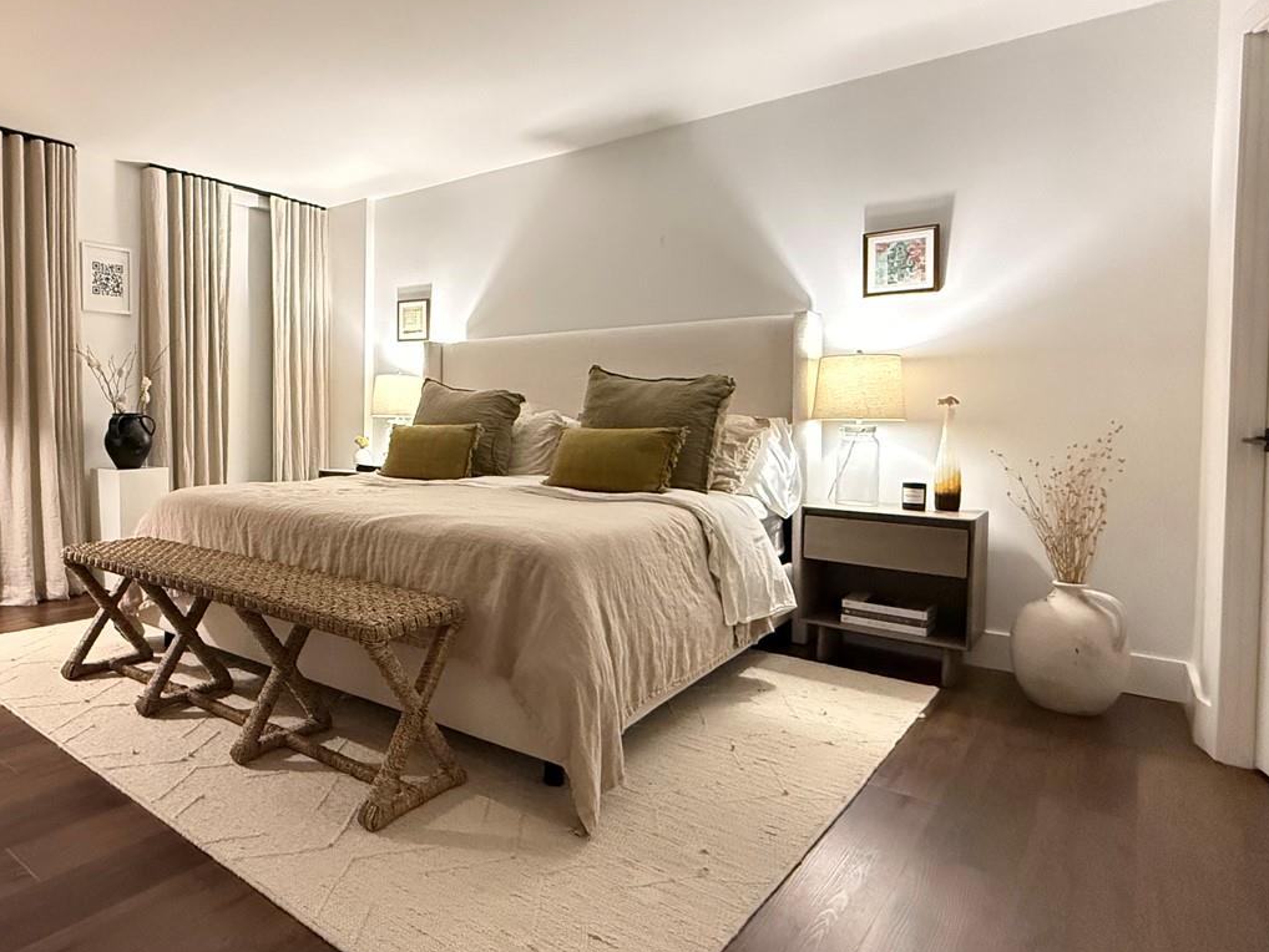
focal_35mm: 22
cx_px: 389
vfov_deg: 61.0
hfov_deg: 73.2
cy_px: 437
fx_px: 807
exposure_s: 1/60
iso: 1000
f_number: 2.2
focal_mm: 2.22
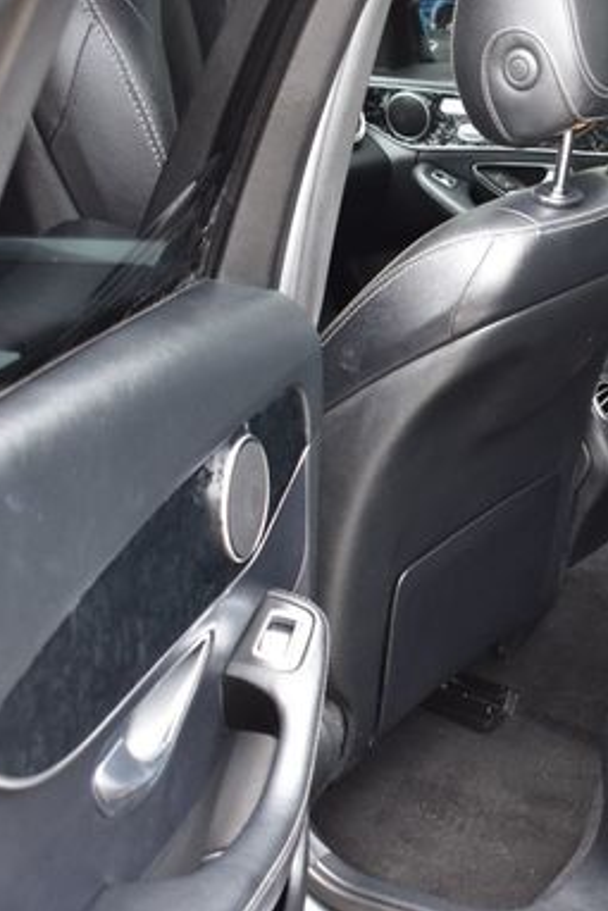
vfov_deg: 32.0
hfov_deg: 20.3
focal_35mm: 63
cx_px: 725
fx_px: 1590
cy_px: 429
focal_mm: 25
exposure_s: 1/15
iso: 400
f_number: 6.3
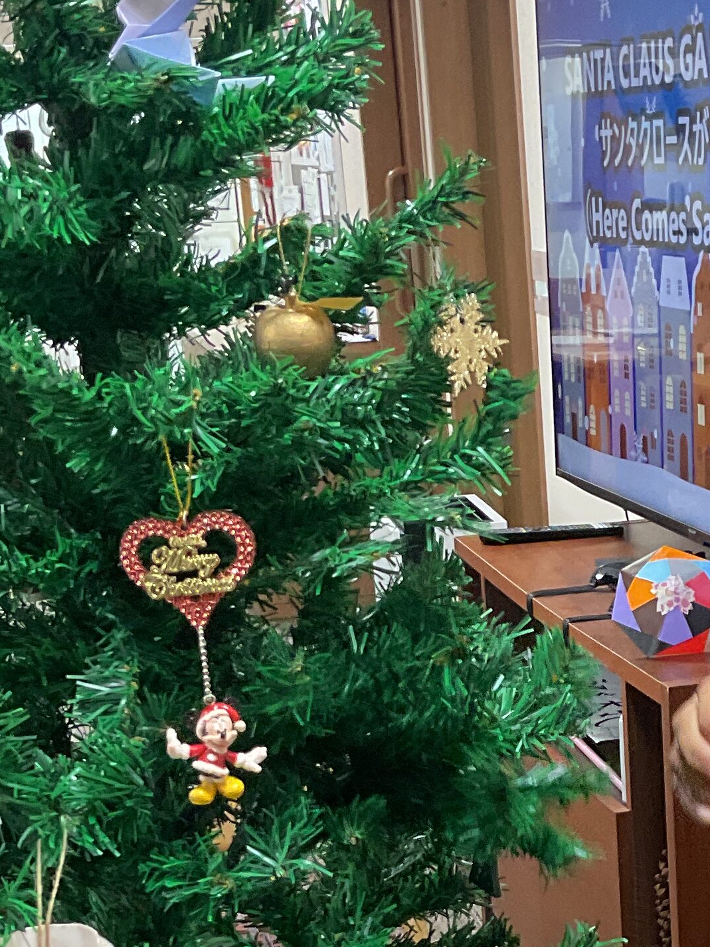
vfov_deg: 23.1
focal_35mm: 82
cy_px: 895
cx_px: 652
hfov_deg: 17.7
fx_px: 2243
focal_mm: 3
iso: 125
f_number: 1.8
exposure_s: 1/60
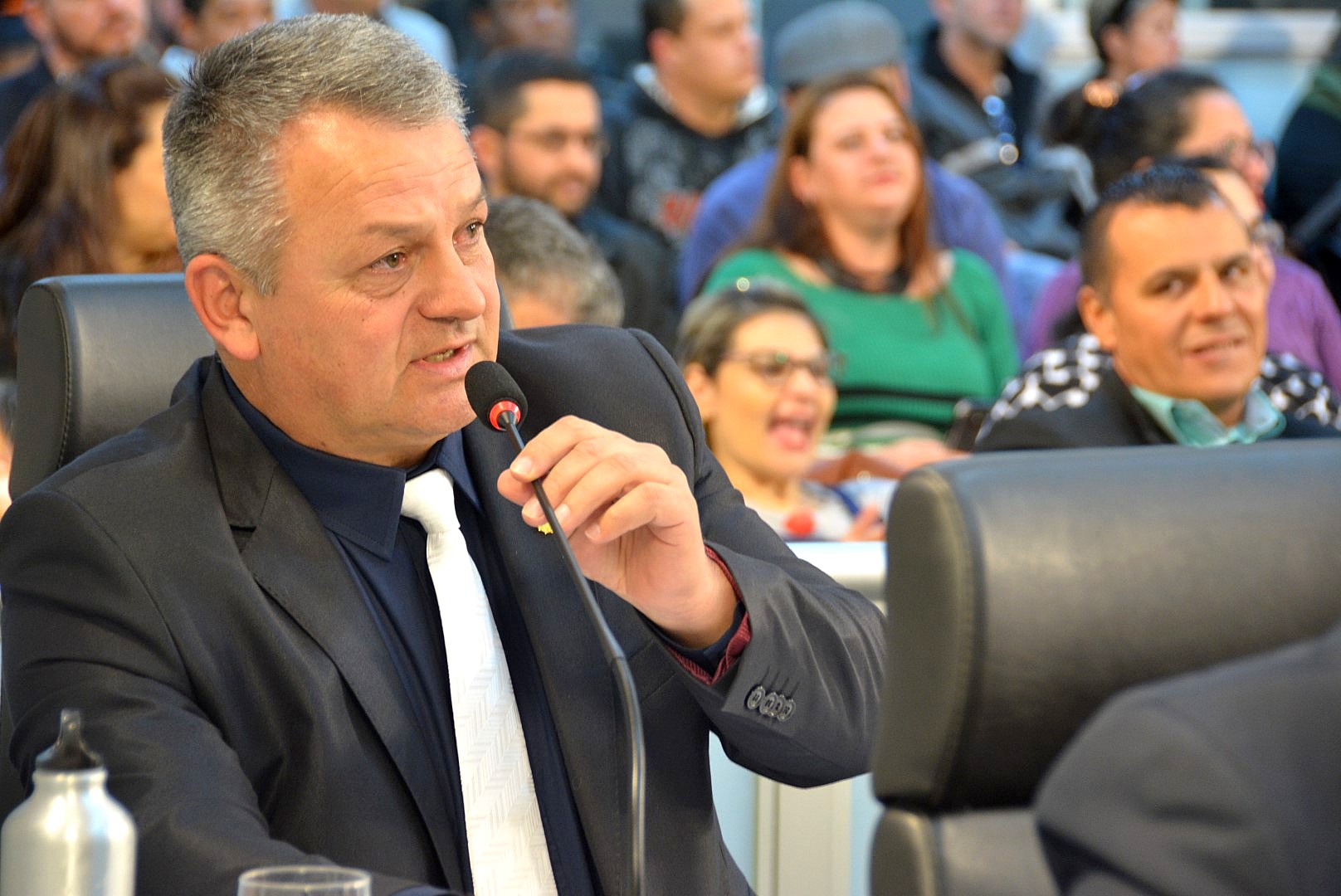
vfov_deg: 8.7
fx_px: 5871
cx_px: 670
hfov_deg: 13.0
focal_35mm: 158
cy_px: 448
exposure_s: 1/30
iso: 1000
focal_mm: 105
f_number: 5.3
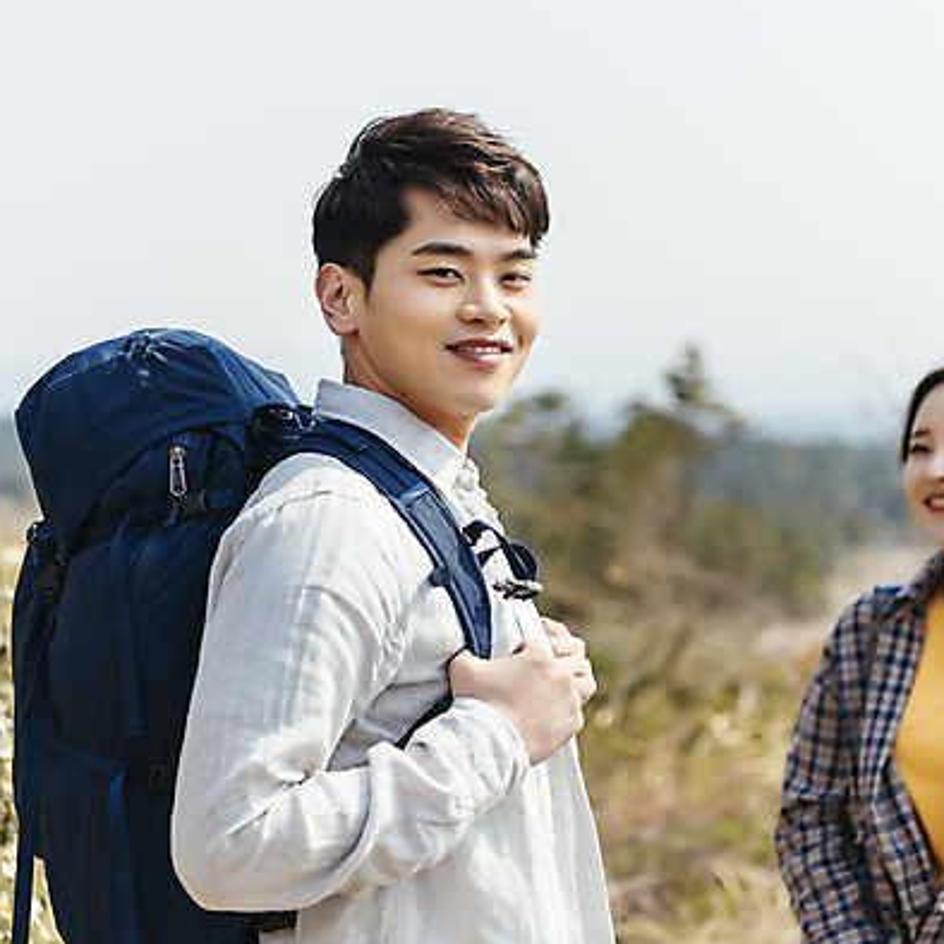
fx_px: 2592
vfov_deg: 20.6
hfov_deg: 20.6
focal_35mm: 84
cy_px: 470
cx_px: 540
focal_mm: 65
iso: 100
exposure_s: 1/2000
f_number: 2.8
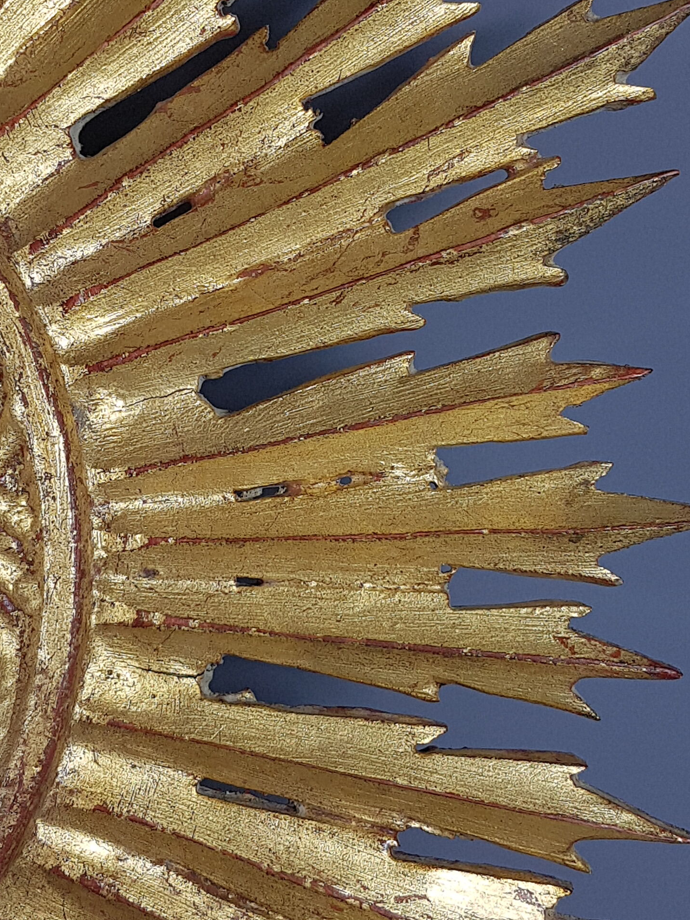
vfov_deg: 47.8
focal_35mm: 39
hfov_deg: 36.6
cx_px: 259
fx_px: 1037
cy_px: 413
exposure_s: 1/142
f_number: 1.7
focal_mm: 4.2
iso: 50
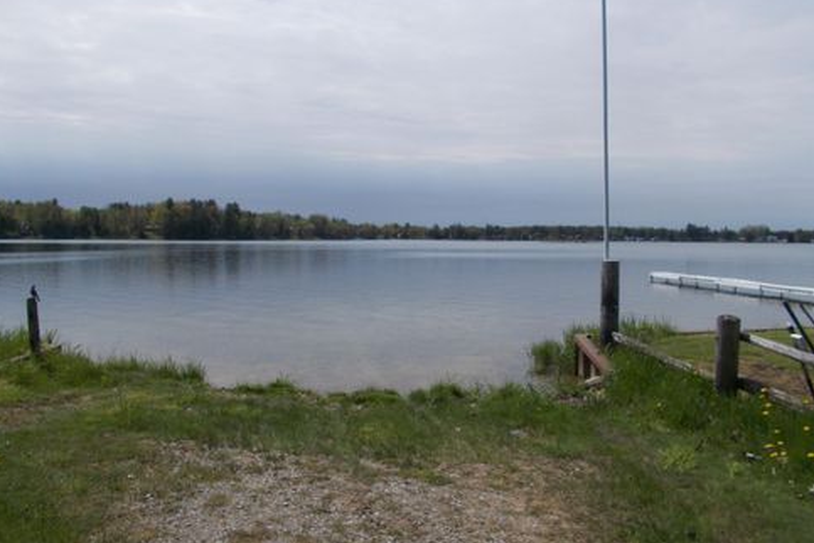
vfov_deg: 46.4
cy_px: 267
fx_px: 633
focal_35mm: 28
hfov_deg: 65.5
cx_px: 415
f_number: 8
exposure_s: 1/320
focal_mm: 4.6
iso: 80
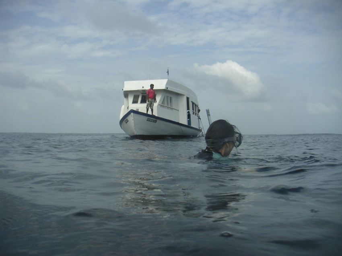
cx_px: 171
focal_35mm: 38
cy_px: 128
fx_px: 376
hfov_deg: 49.0
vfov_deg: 37.7
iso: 50
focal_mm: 6
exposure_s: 1/180
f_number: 6.7
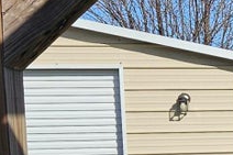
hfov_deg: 11.1
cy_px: 196
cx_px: 572
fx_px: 996
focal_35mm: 154
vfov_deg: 8.8
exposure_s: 1/2314
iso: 25
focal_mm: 5.4
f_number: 1.8
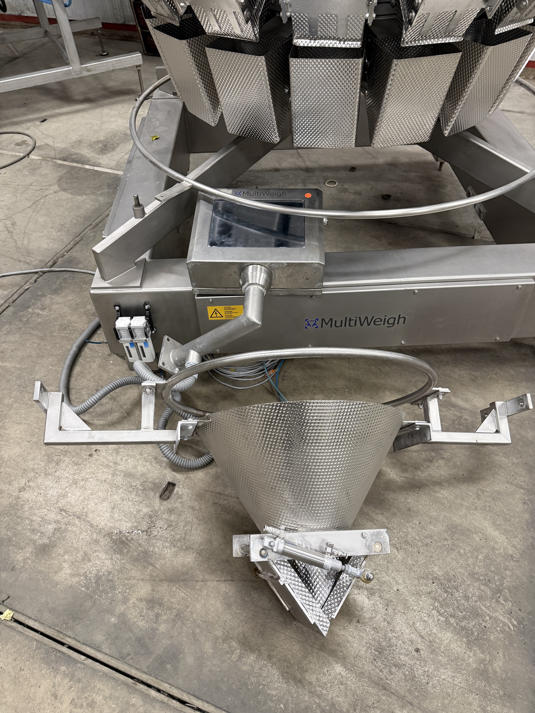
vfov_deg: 71.6
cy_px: 356
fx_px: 495
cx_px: 268
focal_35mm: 24
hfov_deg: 56.8
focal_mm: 6.76
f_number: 1.78
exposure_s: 1/50
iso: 320
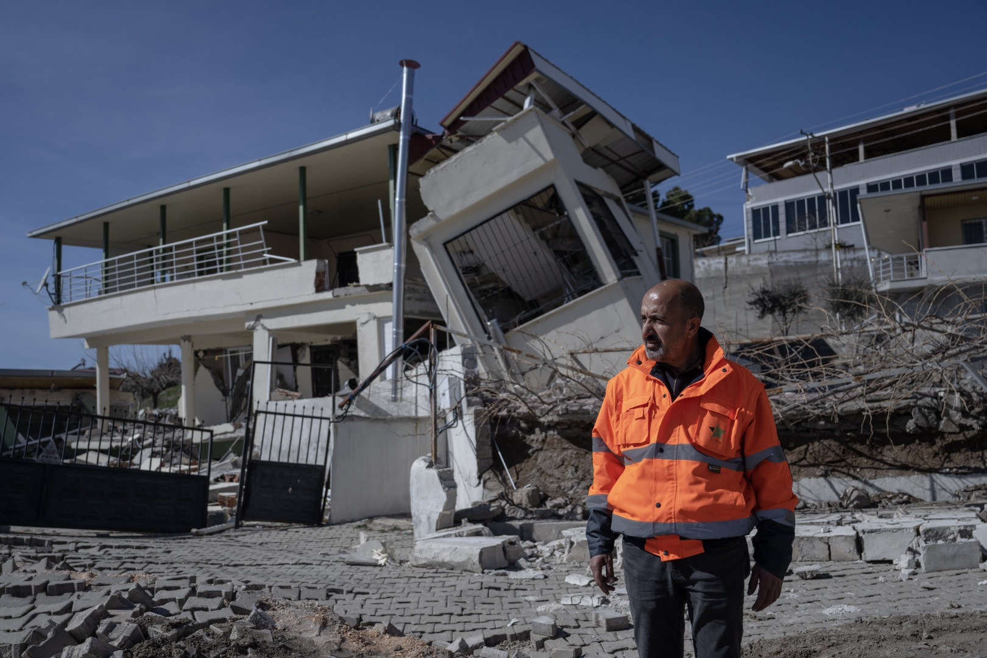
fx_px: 822
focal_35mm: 30
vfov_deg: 43.6
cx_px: 494
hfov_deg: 61.9
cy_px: 329
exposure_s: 1/4000
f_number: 3.2
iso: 100
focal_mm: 30
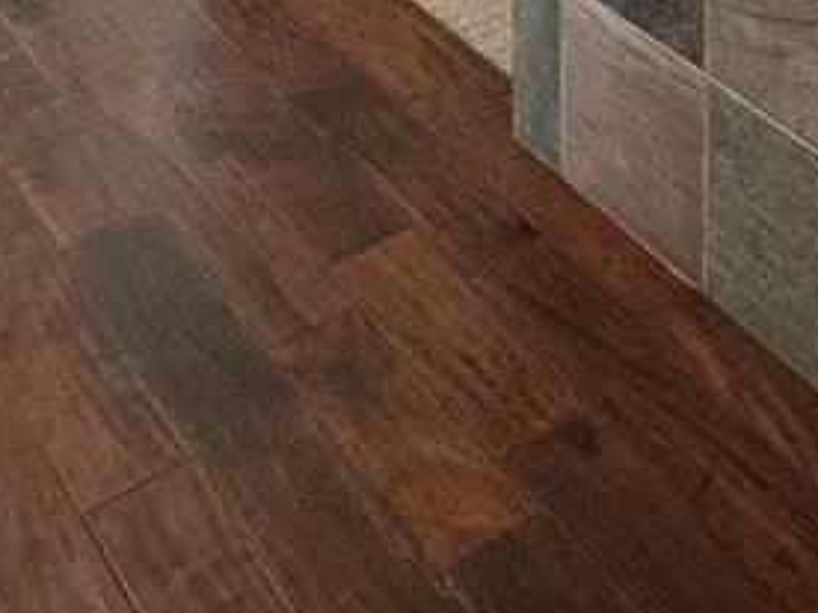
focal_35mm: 73
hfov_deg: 26.0
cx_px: 696
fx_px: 1725
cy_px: -681
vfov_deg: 15.3
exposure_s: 1/60
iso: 160
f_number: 2.2
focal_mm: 2.22
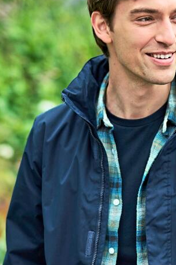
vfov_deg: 20.4
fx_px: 726
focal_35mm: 99
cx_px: 160
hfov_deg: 13.7
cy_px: 207
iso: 200
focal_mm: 50
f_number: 1.4
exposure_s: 1/3200
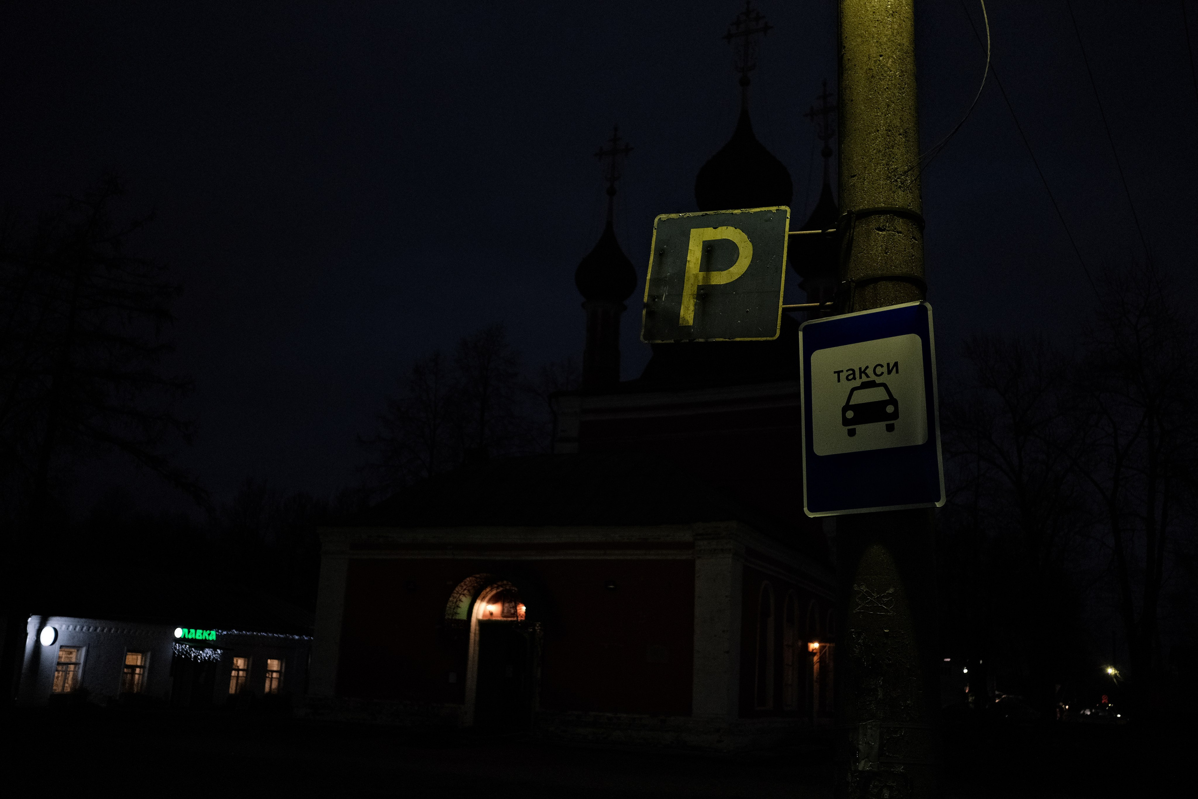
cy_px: 400
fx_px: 1165
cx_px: 599
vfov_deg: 37.9
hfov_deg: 54.4
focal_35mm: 35
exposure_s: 1/125
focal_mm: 23
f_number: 2
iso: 1600
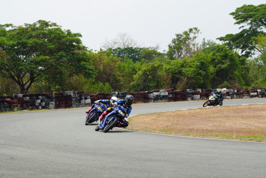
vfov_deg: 12.2
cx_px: 133
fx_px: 831
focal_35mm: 112
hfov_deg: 18.2
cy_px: 89
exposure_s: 1/400
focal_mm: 75
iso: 100
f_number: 5
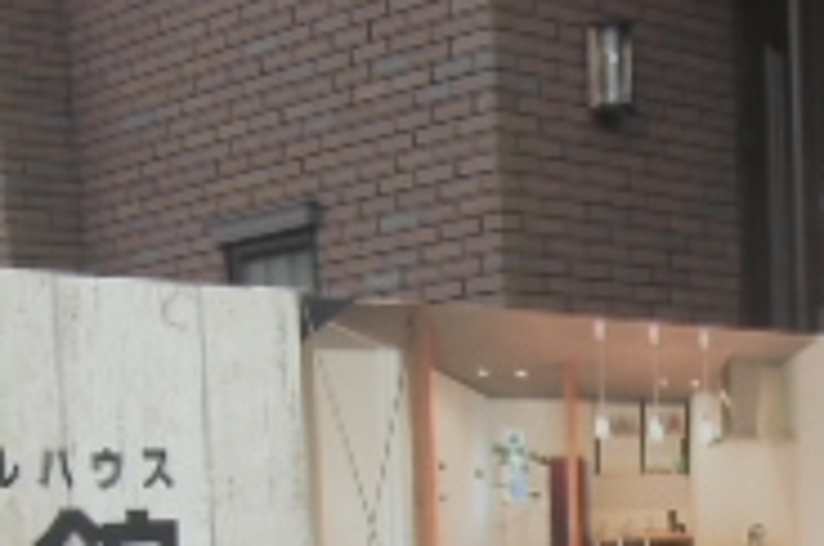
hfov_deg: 23.1
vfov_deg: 14.2
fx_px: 1988
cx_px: 672
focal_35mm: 87
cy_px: 917
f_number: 3
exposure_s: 1/100
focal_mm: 4.24
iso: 64
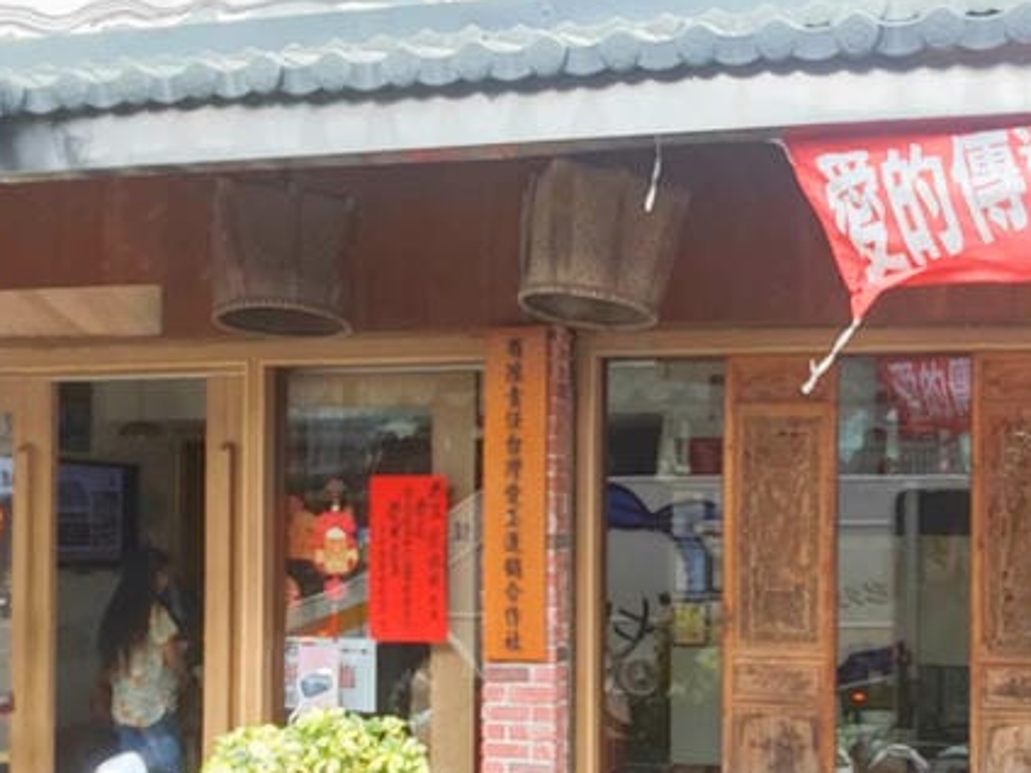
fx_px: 1013
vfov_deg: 41.2
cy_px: 518
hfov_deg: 52.3
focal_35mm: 34
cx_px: 732
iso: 50
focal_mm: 2.03
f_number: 1.8
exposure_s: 1/182
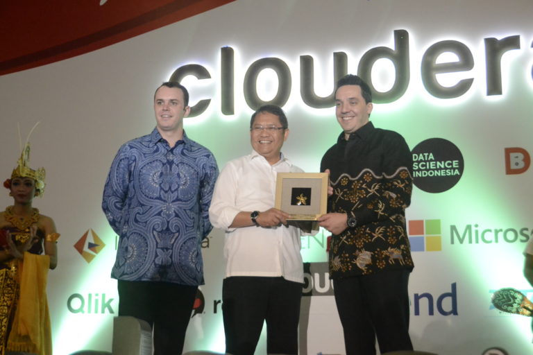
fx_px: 777
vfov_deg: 25.8
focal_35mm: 52
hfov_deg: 37.9
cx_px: 266
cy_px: 178
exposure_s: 1/160
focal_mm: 35
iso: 3200
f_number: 4.2
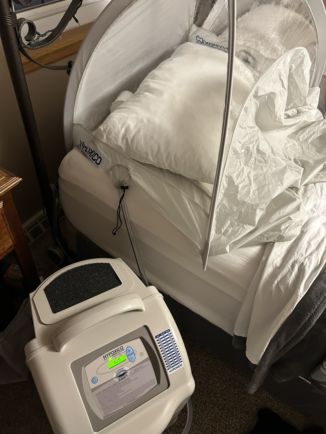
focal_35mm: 26
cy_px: 217
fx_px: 326
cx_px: 163
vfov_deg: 67.3
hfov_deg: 53.1
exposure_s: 1/40
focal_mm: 5.7
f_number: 1.5
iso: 400
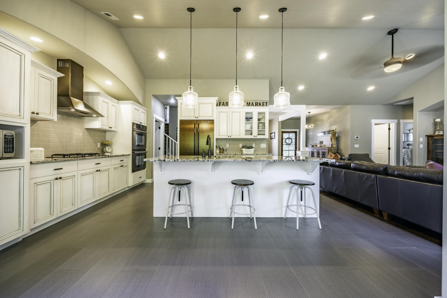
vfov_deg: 90.0
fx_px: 149
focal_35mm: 12
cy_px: 149
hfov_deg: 112.6
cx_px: 224
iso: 100
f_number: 11
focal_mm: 12
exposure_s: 1/15
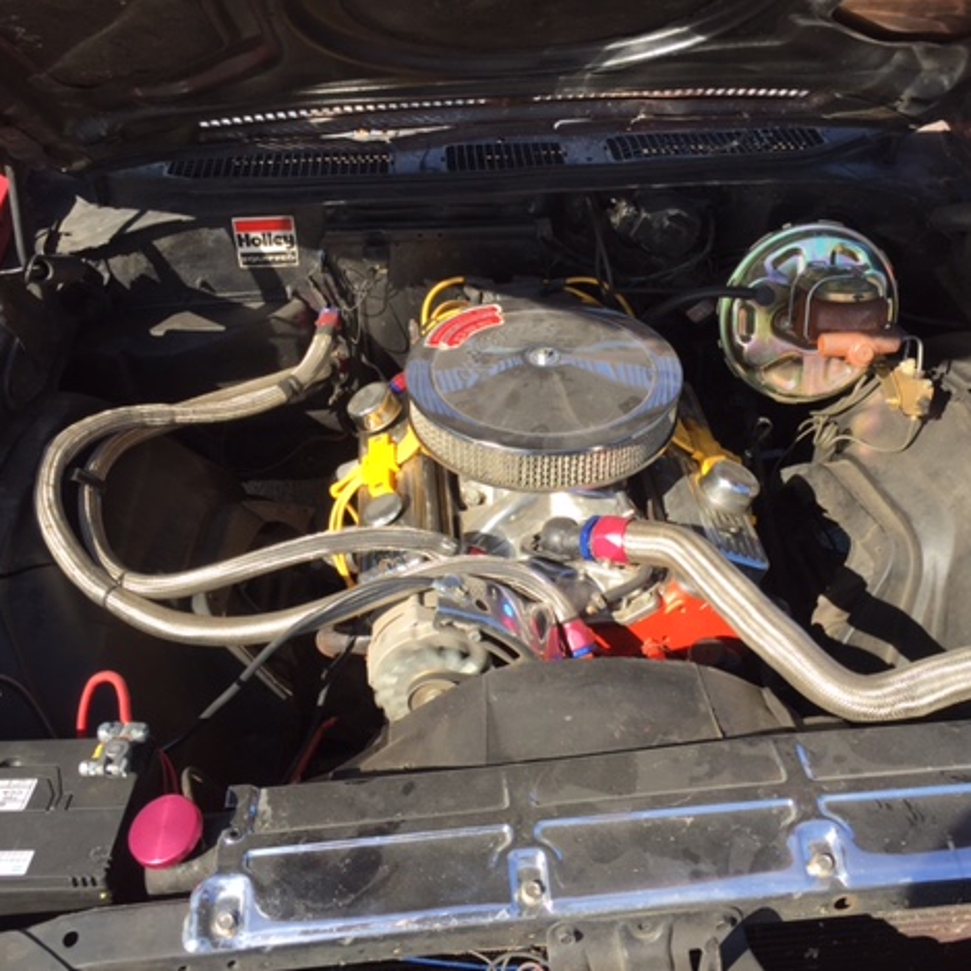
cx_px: 509
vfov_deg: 47.2
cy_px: 476
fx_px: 1111
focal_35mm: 35
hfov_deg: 47.2
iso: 32
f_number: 2.2
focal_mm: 4.15
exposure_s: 1/775
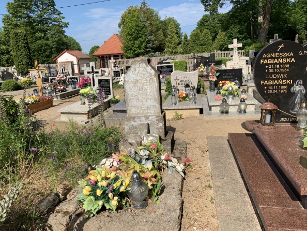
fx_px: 248
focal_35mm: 28
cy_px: 113
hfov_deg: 63.4
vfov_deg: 49.8
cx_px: 147
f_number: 1.8
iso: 25
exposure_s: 1/2681
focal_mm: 4.25
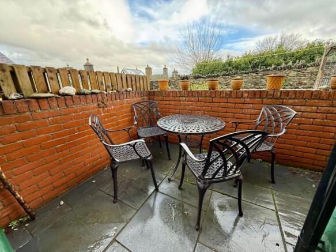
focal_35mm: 14
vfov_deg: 85.7
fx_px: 136
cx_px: 168
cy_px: 126
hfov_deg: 102.1
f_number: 2.2
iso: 125
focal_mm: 2.22
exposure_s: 1/99
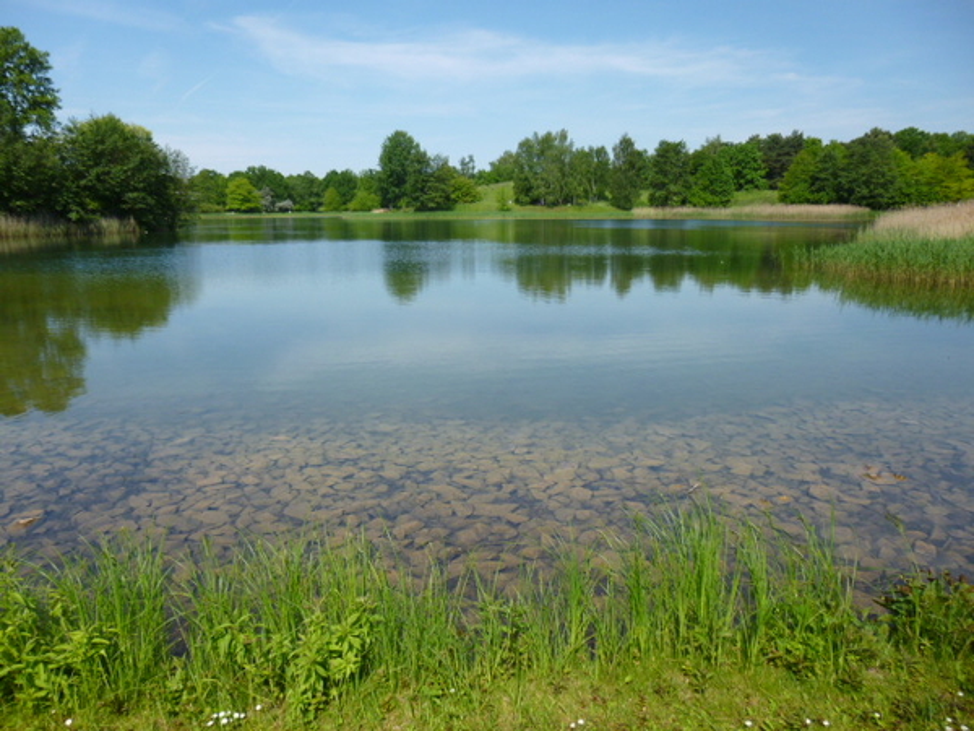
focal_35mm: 25
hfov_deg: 69.4
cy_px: 366
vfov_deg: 54.9
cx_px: 487
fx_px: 703
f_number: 3.1
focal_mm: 4.5
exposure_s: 1/800
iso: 100
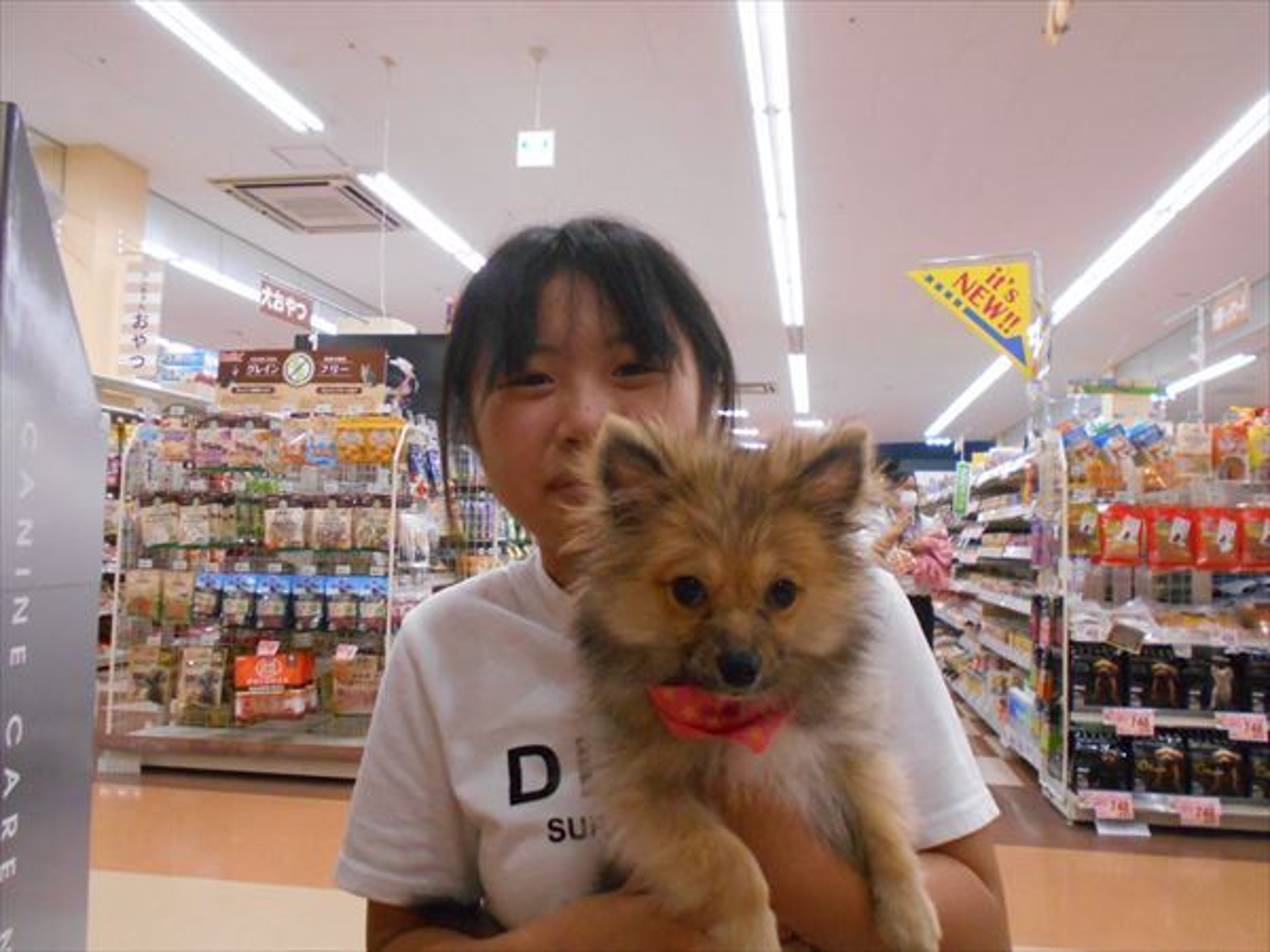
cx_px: 635
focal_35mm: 30
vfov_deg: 46.8
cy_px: 476
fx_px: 1101
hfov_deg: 60.0
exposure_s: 1/125
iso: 800
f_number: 3.4
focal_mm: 5.1
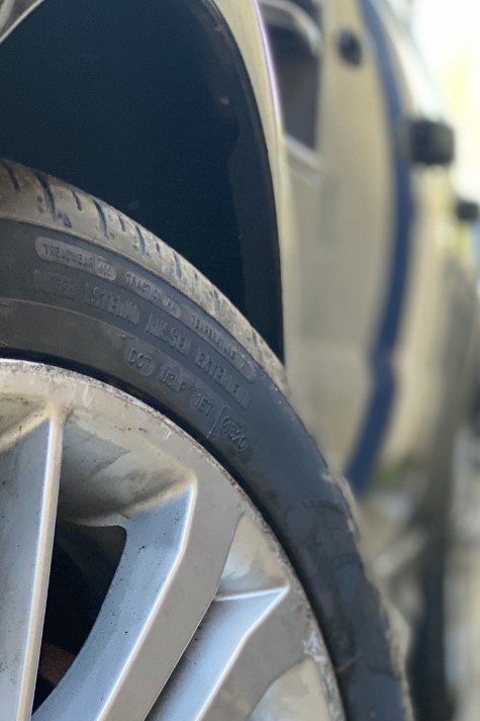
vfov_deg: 22.1
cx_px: 188
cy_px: 566
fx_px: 1821
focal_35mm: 91
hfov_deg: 15.0
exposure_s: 1/96
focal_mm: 6
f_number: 2
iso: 250
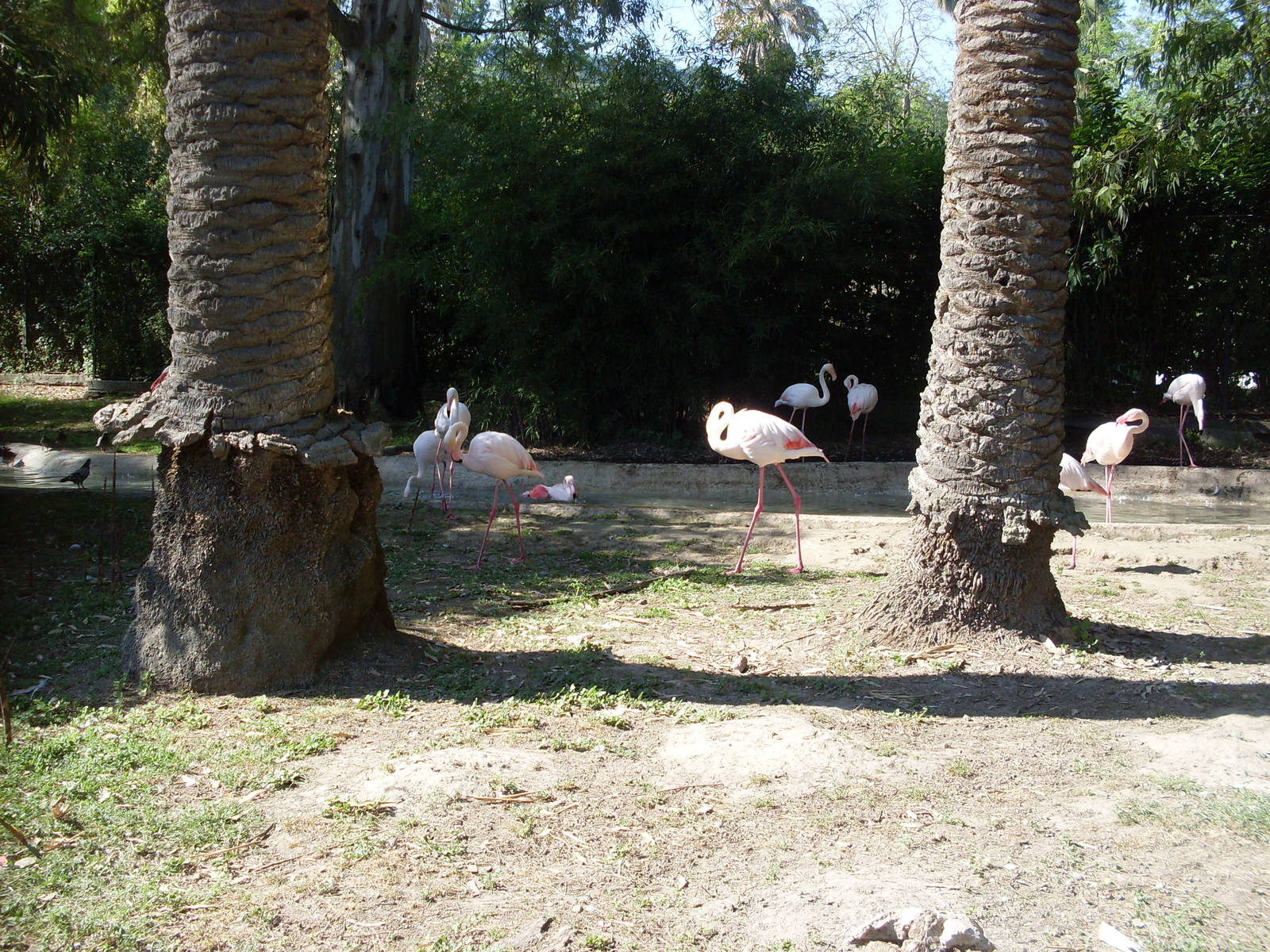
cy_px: 476
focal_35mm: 38
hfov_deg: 49.0
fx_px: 1394
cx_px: 635
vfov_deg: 37.7
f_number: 2.8
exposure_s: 1/350
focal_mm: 6.3
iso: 80
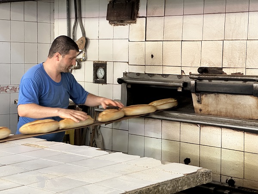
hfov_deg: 25.3
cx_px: 129
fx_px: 574
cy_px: 97
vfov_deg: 19.1
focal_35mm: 77
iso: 250
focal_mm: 9
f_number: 2.8
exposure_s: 1/50
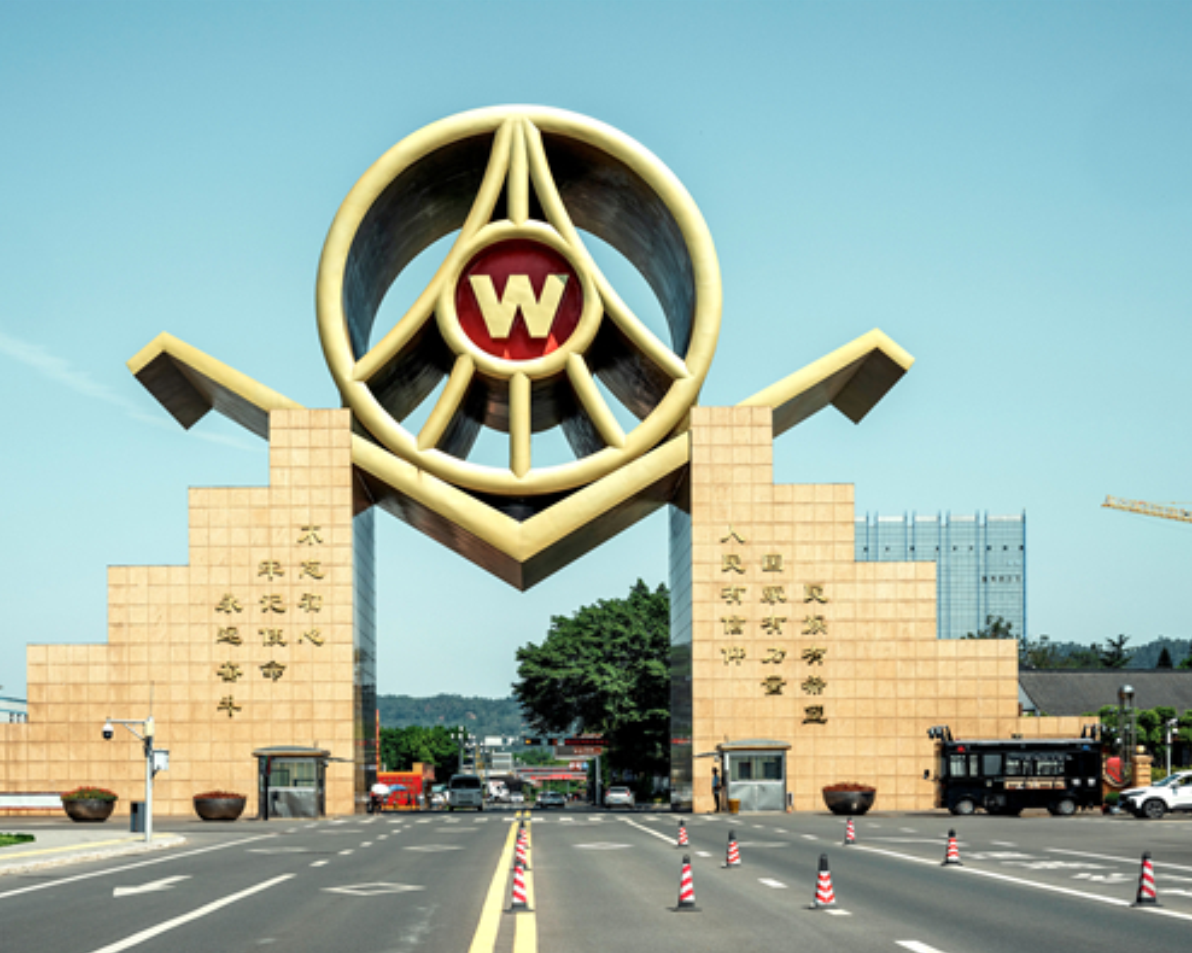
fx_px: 2010
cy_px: 478
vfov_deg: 26.7
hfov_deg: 33.0
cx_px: 538
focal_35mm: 57
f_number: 5.6
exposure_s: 1/2500
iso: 64
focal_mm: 50
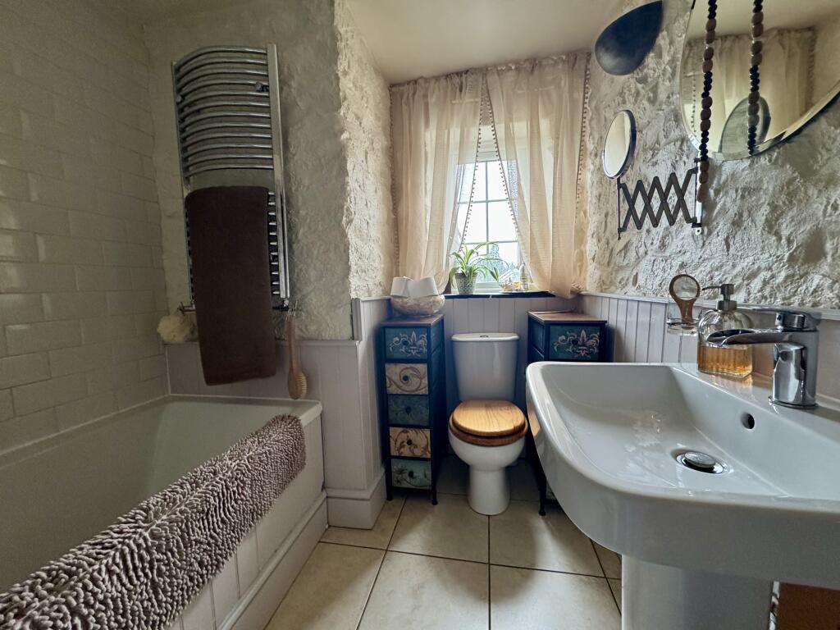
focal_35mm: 14
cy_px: 315
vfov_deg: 85.7
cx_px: 420
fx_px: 340
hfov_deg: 102.1
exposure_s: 1/94
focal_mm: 2.22
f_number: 2.2
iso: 320
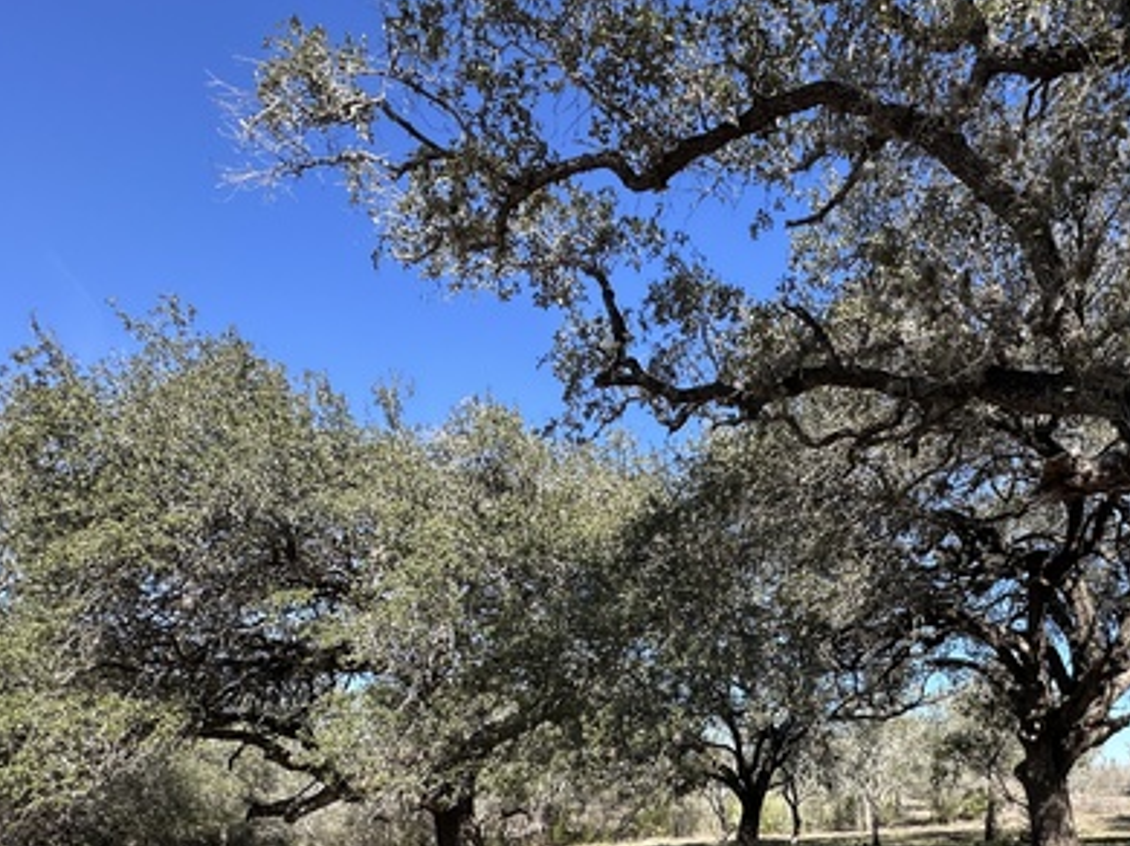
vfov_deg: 55.1
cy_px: 666
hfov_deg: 71.7
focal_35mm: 23
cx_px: 756
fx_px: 750
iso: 40
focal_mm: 2.22
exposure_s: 1/532
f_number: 2.2
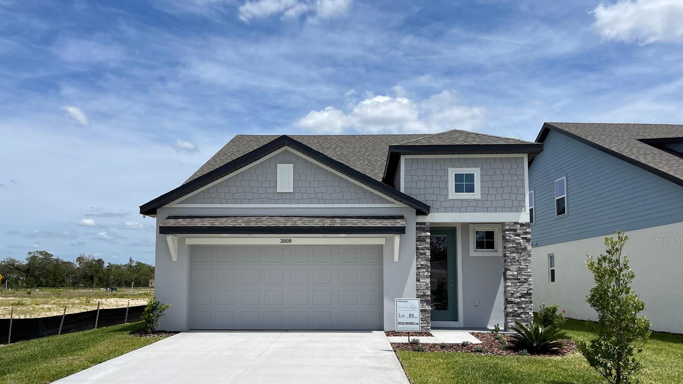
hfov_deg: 67.9
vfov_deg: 41.2
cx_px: 342
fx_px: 507
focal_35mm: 28
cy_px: 240
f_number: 1.6
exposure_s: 1/7937
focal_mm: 5.1
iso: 32
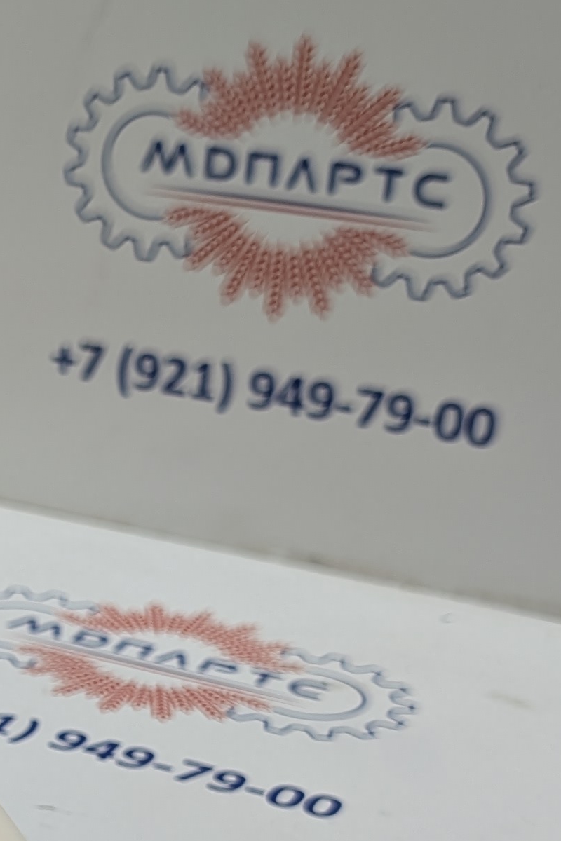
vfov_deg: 23.4
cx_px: -137
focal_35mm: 85
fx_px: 1987
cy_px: 733
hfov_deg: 15.4
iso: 74
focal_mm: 6.9
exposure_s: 1/100
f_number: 1.68
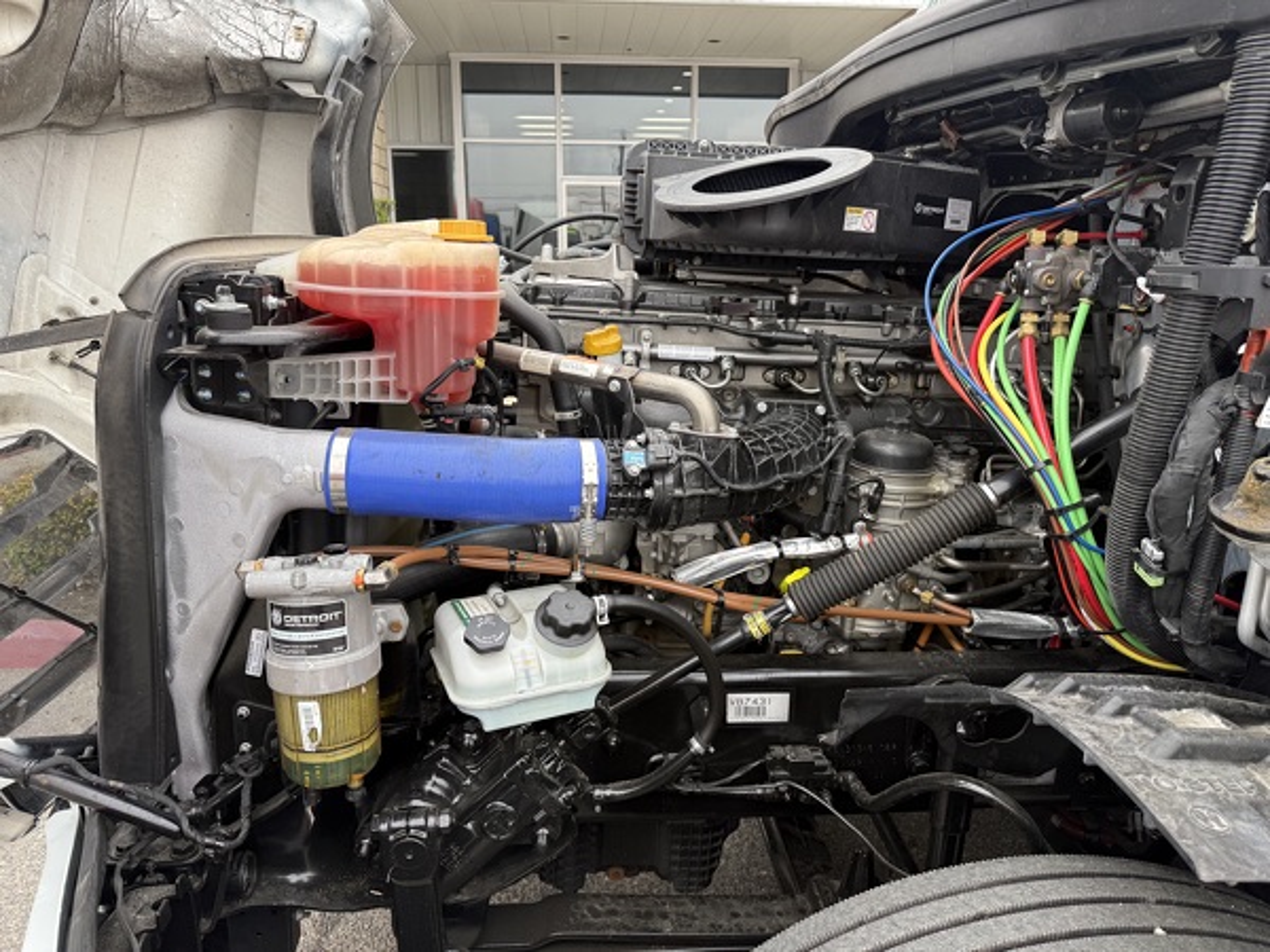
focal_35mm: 24
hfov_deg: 71.6
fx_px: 881
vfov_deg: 56.8
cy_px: 476
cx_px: 635
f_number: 1.78
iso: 64
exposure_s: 1/150
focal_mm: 6.76
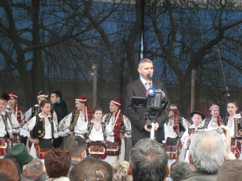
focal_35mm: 130
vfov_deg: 11.4
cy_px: 90
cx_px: 121
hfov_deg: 15.2
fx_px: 909
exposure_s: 1/125
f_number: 6.5
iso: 800
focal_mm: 23.5
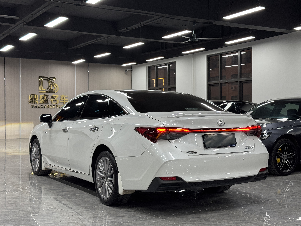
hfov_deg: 39.7
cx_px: 150
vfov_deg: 30.3
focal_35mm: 48
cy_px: 113
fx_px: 417
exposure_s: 1/65
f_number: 1.78
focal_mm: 6.76
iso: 100
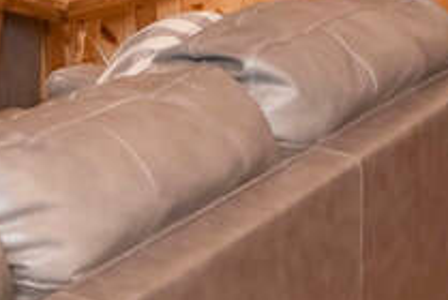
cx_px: -412
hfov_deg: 17.5
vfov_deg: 13.3
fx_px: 1097
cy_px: -306
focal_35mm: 88
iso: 2000
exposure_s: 1/80
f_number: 7.1
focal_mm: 16
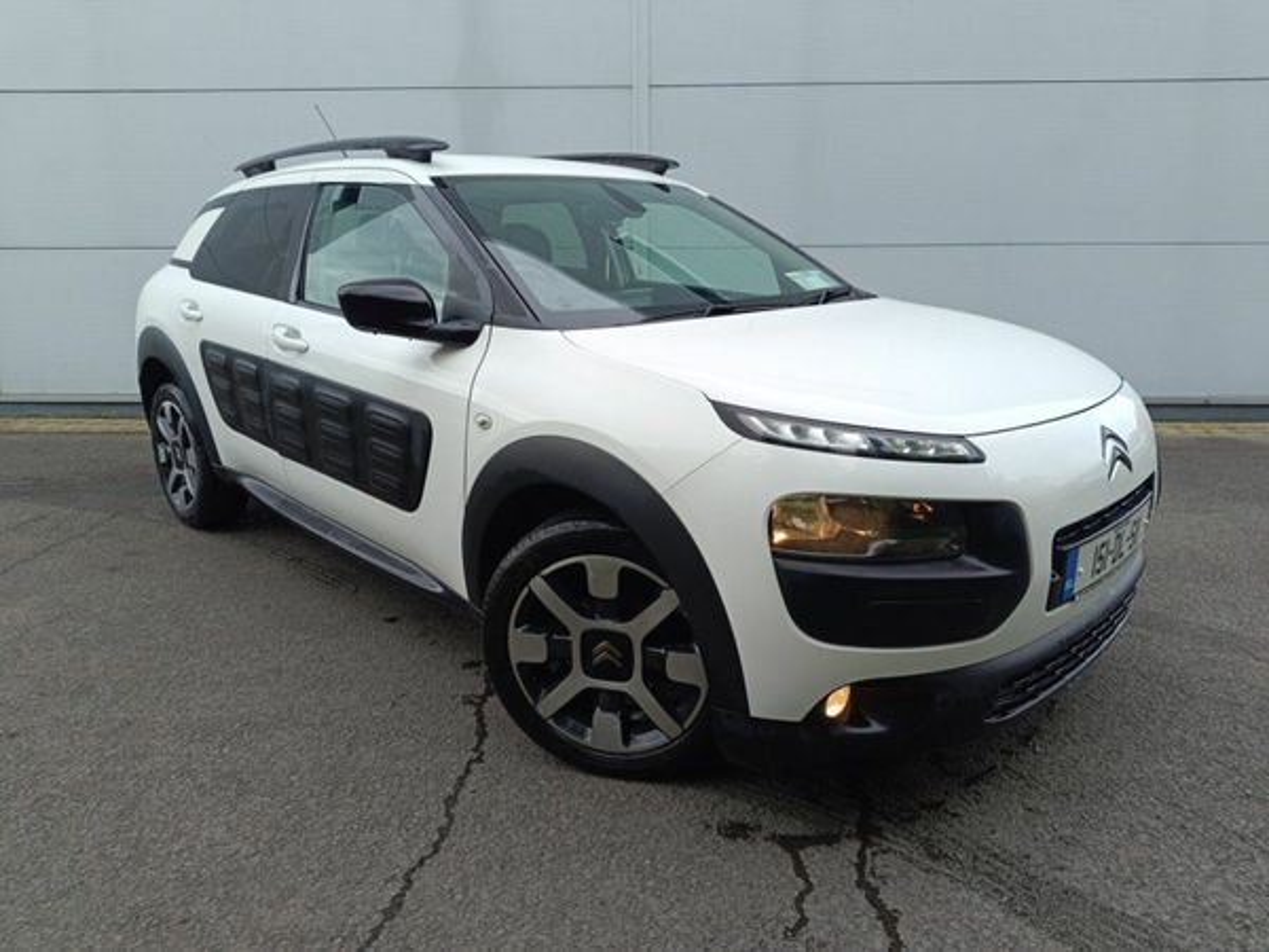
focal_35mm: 24
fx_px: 880
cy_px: 476
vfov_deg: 56.8
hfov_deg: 71.6
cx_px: 634
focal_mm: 5.59
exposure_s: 1/291
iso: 51
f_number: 1.88
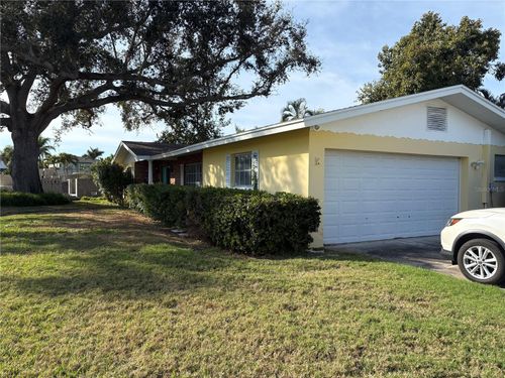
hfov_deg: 67.3
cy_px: 189
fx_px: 379
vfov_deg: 53.1
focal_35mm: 26
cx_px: 252
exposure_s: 1/2012
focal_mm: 5.96
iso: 50
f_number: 1.6
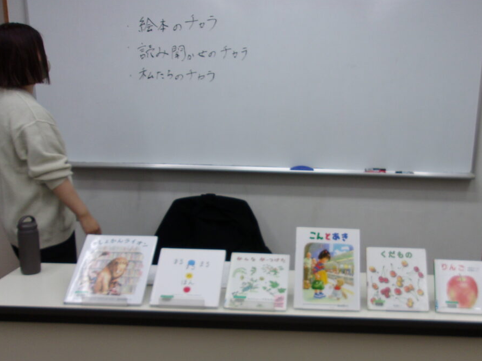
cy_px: 213
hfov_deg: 47.5
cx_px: 294
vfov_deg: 36.7
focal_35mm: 39
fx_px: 543
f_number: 3
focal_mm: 4.9
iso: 80
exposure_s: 1/52
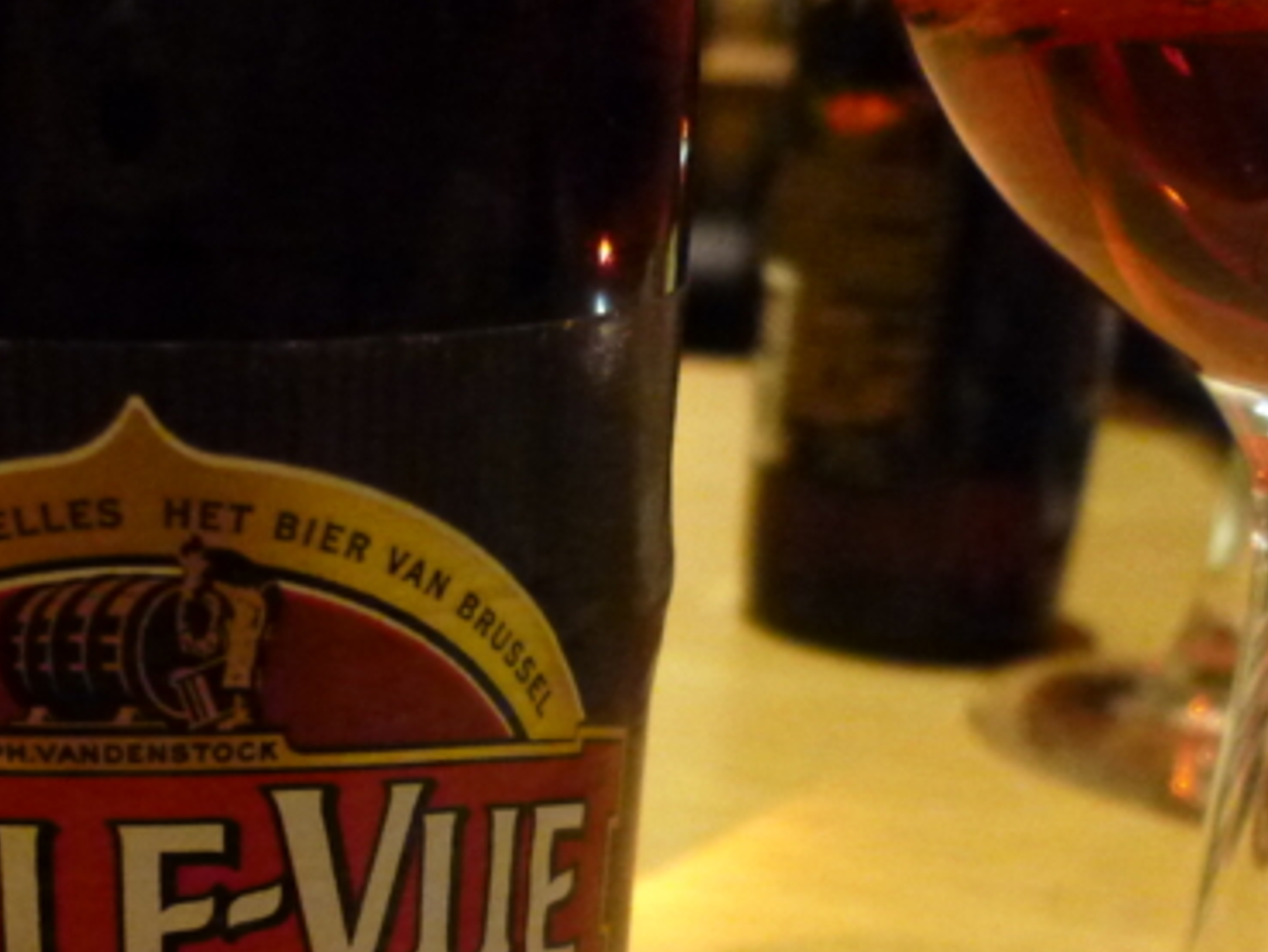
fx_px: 1905
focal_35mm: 52
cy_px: 959
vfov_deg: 26.5
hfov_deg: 36.2
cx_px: 364
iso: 800
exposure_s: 1/15
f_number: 2.5
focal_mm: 4.3
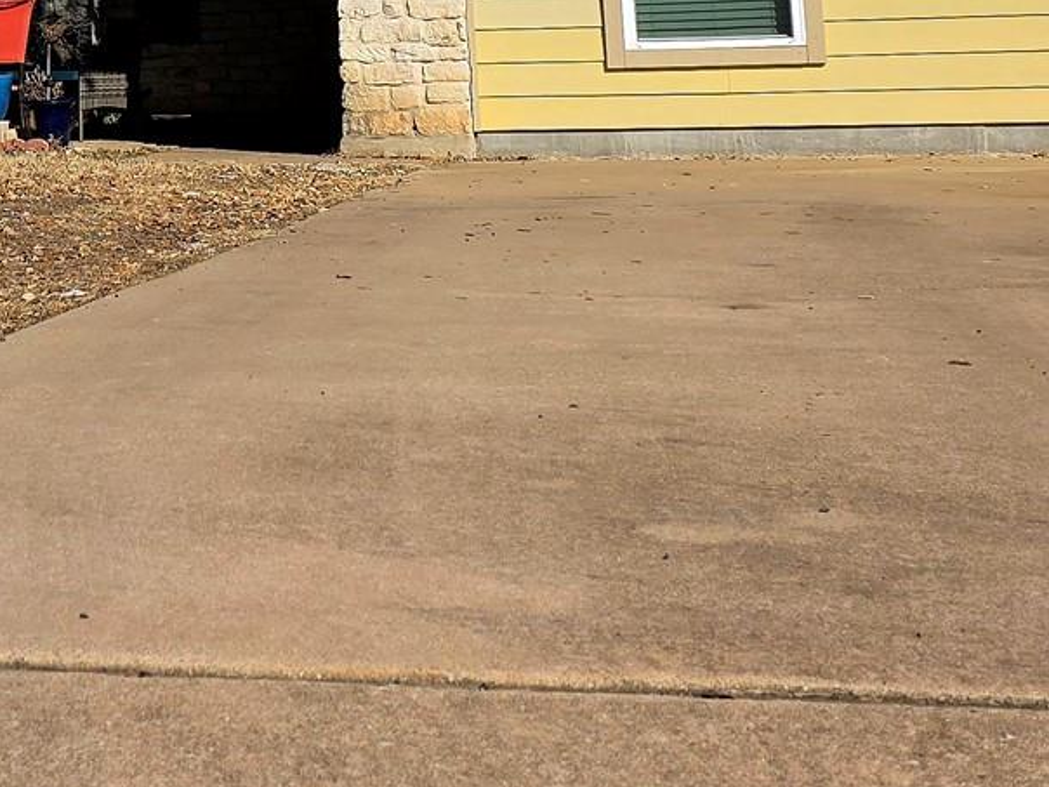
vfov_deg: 17.8
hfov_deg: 23.9
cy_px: -198
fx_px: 2364
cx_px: -3
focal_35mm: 78
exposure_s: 1/10000
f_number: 1.7
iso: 80
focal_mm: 6.3
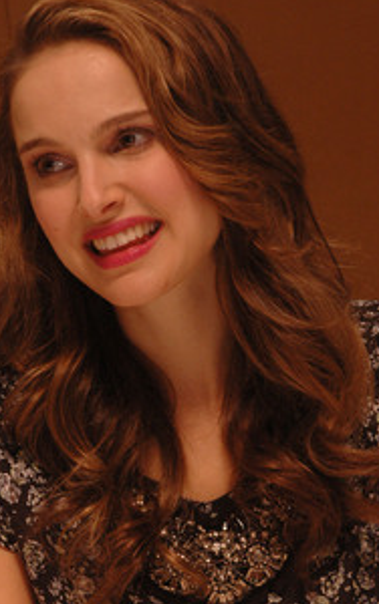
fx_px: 3761
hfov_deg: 5.8
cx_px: 129
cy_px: 362
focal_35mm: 228
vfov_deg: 9.2
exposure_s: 1/200
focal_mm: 112
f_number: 10
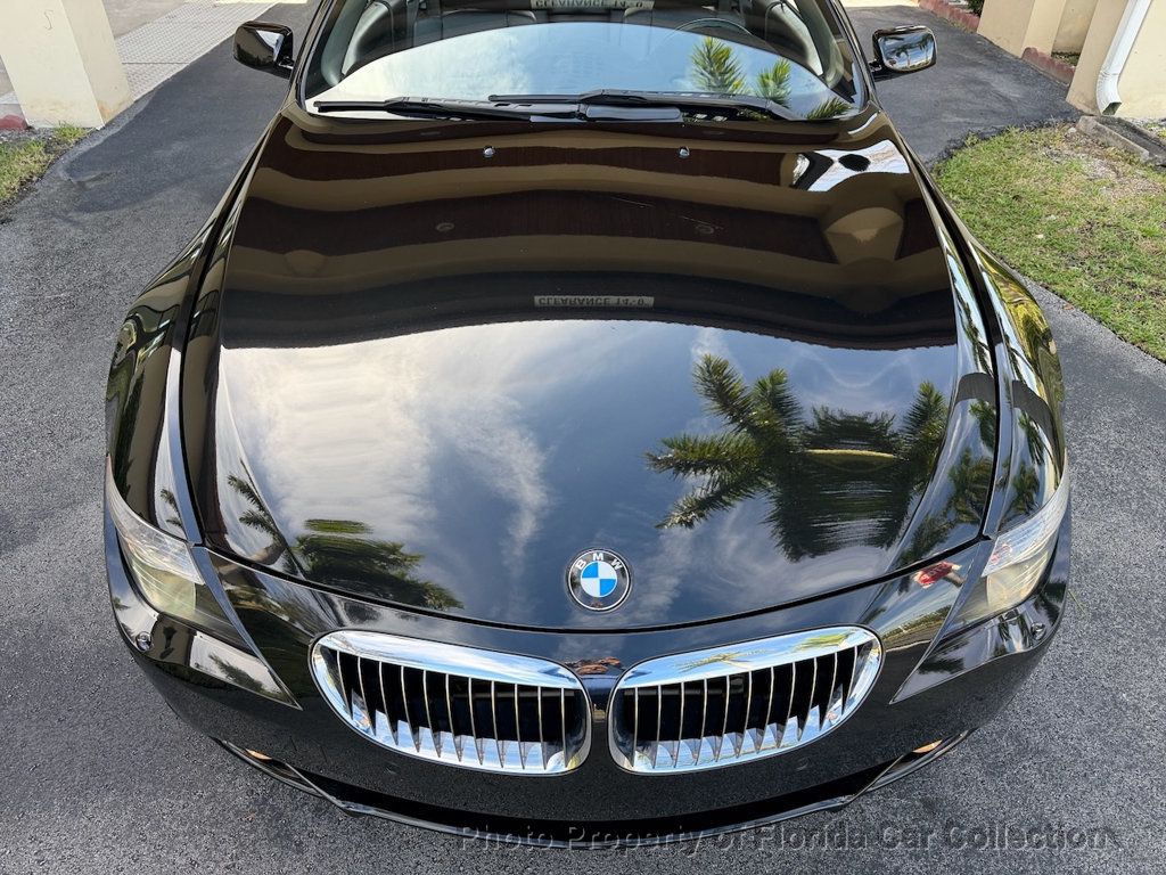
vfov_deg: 56.8
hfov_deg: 71.6
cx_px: 583
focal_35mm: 24
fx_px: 808
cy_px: 438
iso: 100
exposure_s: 1/478
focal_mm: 6.76
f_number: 1.78
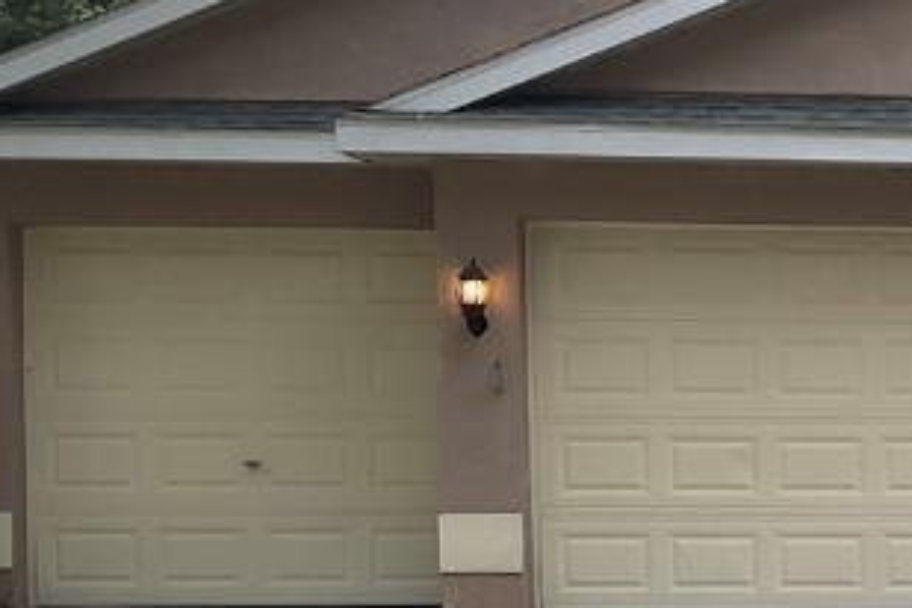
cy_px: 517
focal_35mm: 100
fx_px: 2533
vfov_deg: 13.6
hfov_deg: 18.8
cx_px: 1216
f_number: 1.8
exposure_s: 1/274
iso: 16
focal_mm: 3
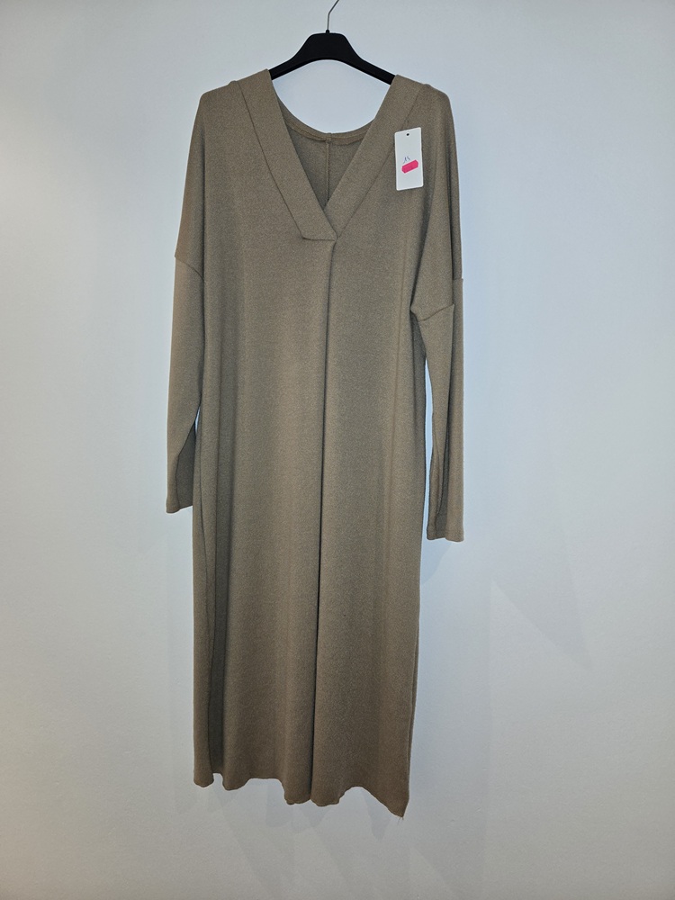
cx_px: 338
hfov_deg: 58.9
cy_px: 450
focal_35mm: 23
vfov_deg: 73.9
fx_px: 598
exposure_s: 1/50
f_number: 1.8
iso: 80
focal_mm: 5.4
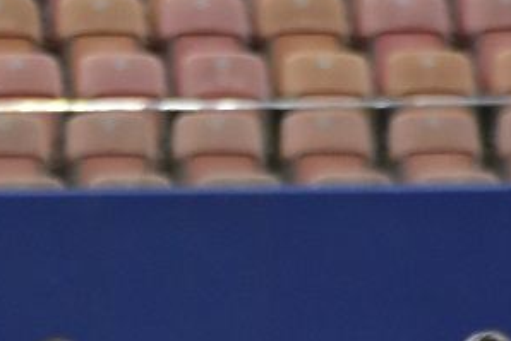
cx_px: -544
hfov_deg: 1.7
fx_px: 17382
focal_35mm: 1224
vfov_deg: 1.1
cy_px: 636
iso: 3200
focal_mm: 190
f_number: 2.8
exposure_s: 1/500
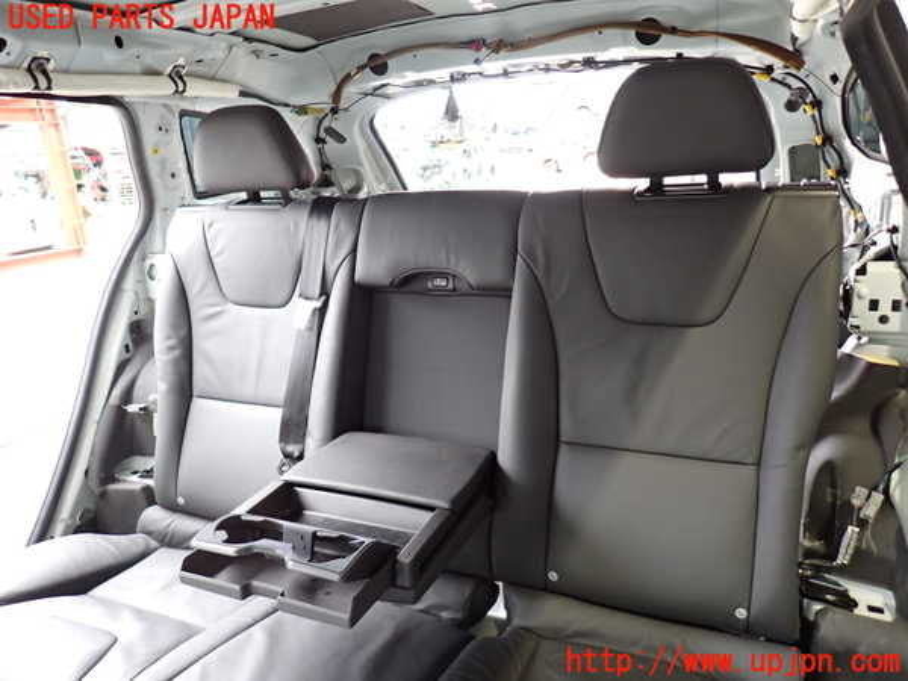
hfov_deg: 69.4
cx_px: 454
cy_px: 340
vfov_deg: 54.9
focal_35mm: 25
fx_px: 656
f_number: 2
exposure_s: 1/30
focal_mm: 4.5
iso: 320
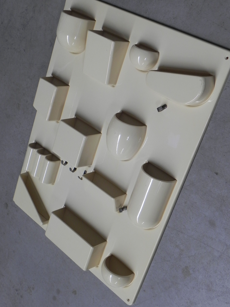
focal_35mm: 46
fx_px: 407
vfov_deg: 41.2
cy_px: 142
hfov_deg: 31.5
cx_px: 117
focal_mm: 7.3
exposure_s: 1/35.2
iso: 160
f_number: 3.2
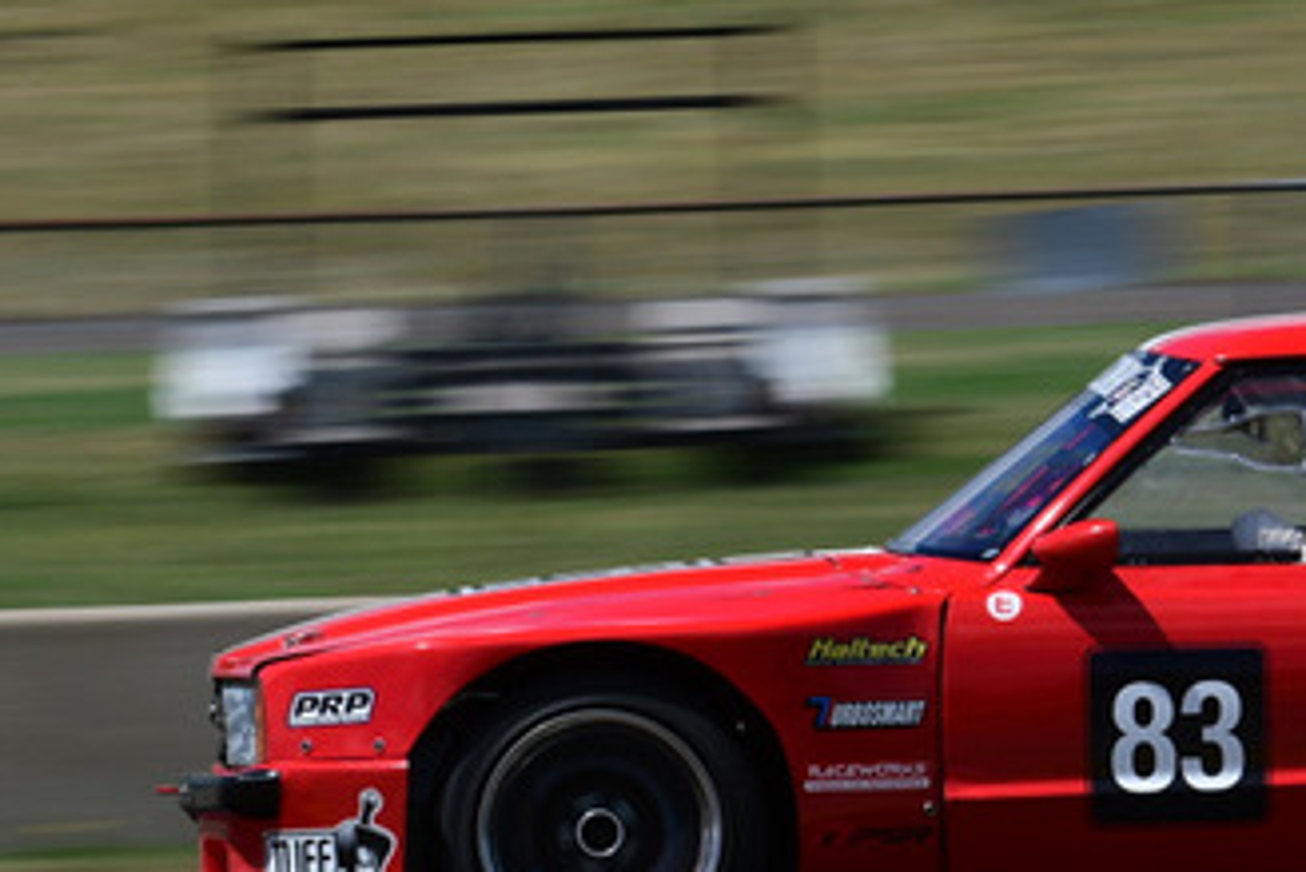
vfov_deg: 3.1
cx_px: 1167
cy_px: 358
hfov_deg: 4.6
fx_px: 16223
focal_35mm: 447
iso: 160
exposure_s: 1/200
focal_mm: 122
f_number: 14
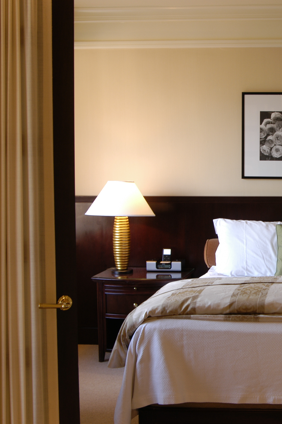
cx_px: 315
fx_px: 752
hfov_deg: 20.2
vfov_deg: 31.4
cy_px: 211
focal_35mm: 64
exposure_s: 1/6
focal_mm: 28
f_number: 8
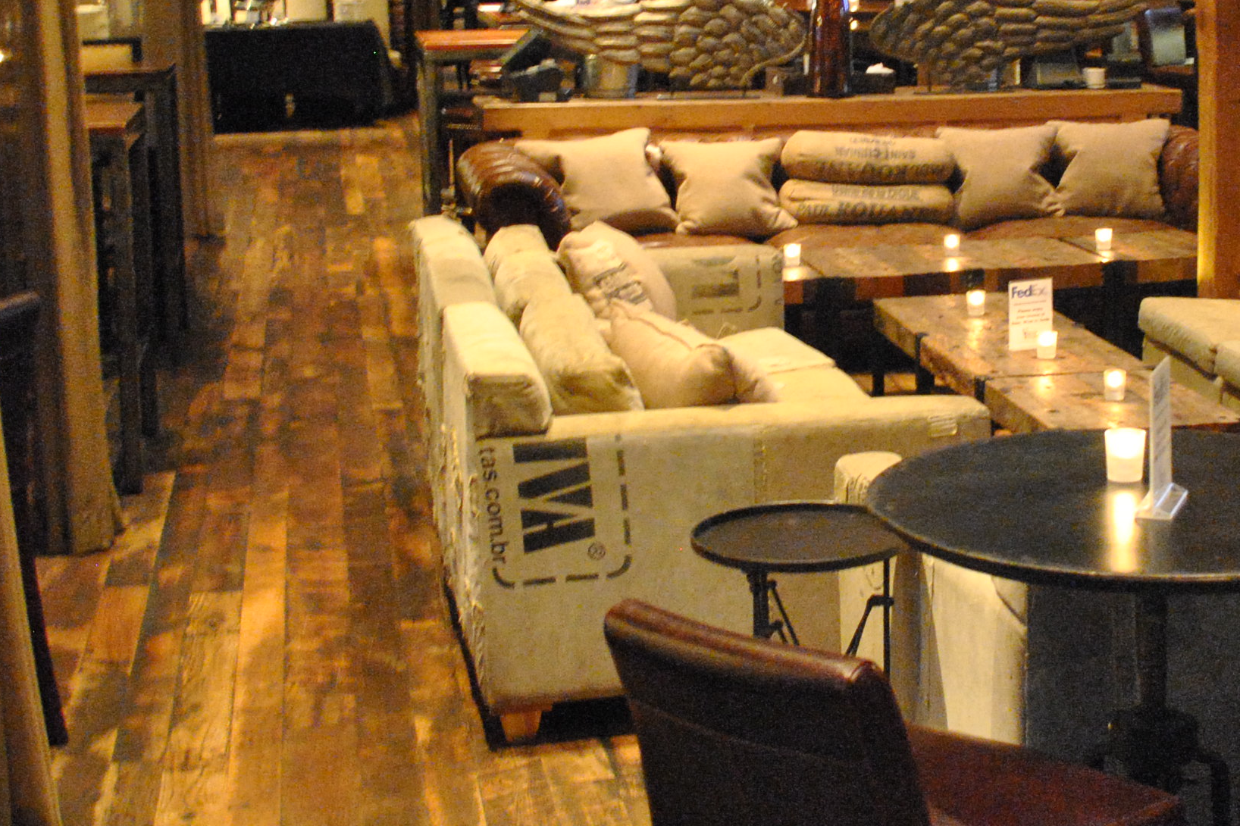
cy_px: 262
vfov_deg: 21.1
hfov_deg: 31.1
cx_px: 864
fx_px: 2204
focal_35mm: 64
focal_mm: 18
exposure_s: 1/5
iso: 1600
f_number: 3.5
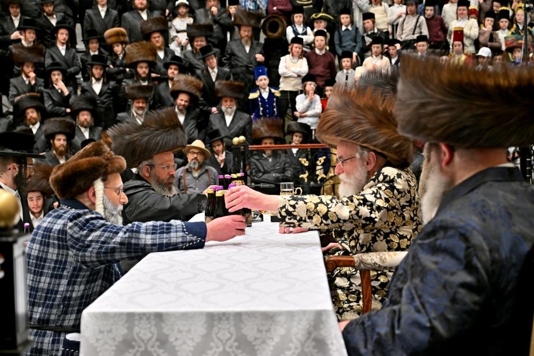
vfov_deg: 24.6
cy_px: 178
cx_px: 267
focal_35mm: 55
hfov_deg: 36.2
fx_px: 816
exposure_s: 1/250
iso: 400
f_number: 4
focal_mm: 55
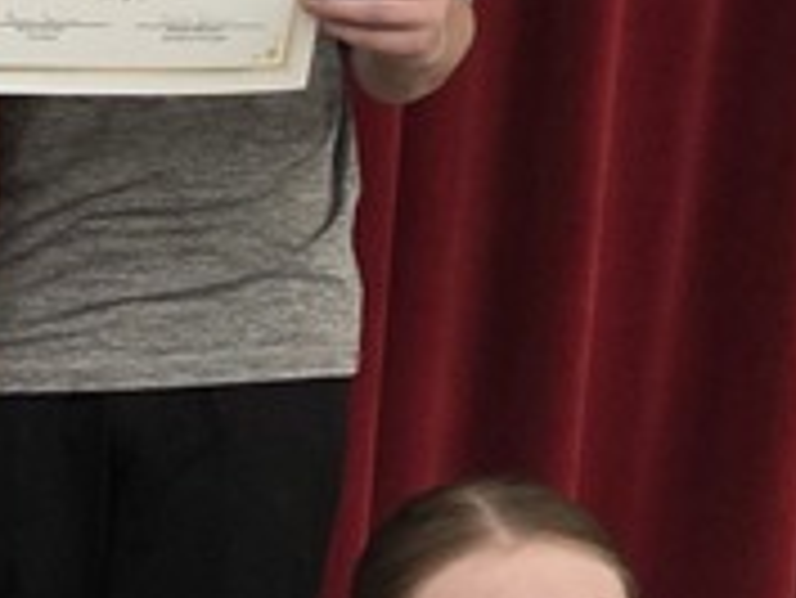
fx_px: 3060
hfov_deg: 11.7
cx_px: -1201
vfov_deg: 10.9
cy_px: 773
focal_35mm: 133
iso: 160
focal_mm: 6.3
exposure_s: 1/120
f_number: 1.7
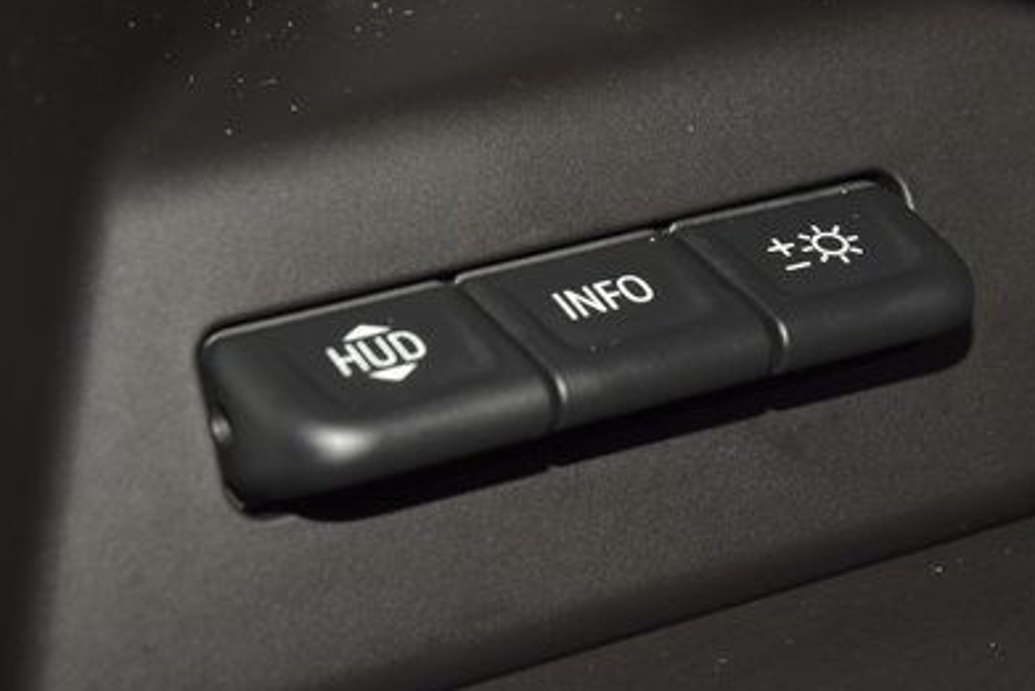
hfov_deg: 11.9
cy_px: 171
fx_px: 4947
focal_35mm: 172
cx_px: 543
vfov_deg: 8.0
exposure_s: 1/125
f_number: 8
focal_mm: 70
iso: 100
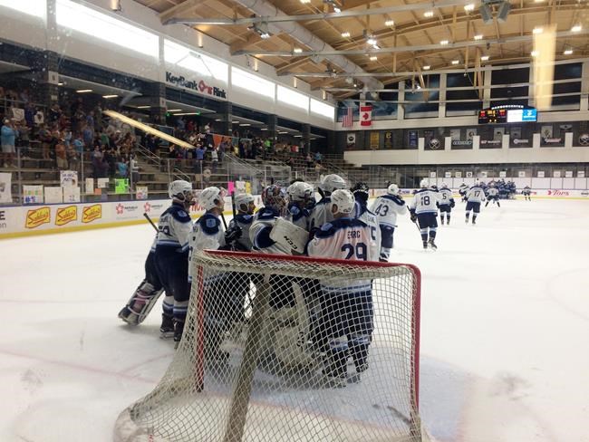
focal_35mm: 29
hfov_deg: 61.6
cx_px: 294
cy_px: 221
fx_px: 494
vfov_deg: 48.3
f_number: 2.2
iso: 50
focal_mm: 4.15
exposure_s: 1/120
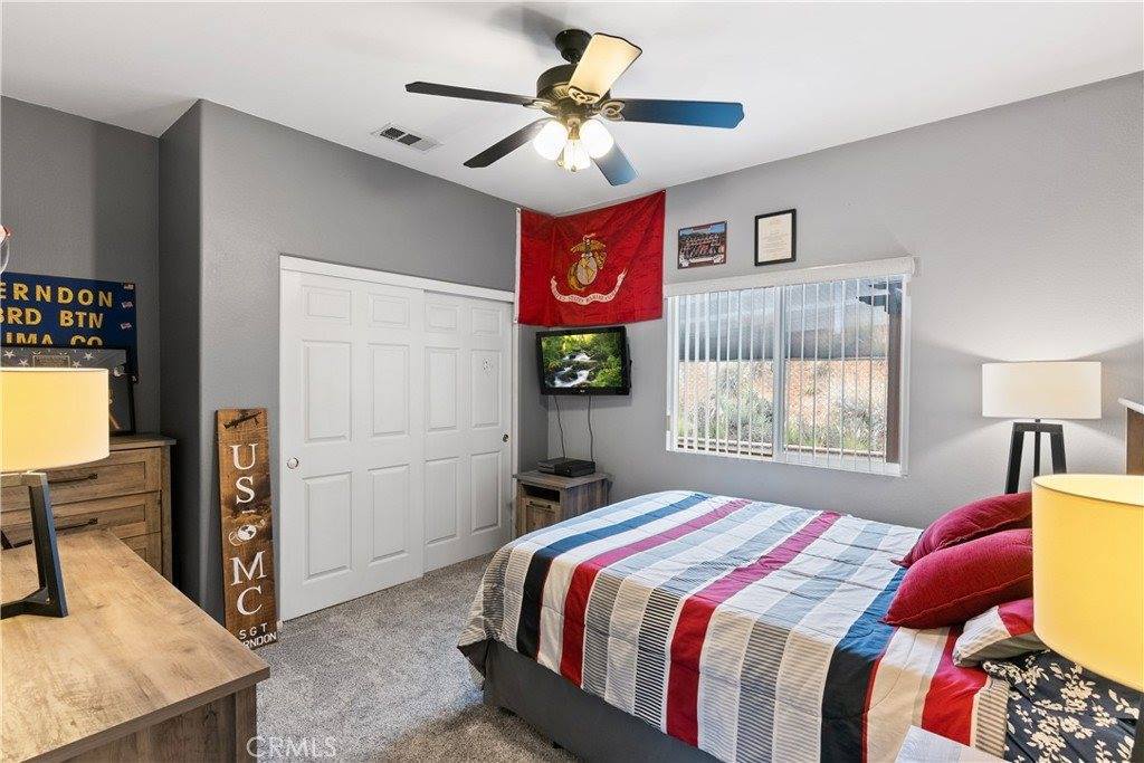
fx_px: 540
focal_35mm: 17
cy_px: 382
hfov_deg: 93.3
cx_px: 572
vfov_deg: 70.5
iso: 100
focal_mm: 17
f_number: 8
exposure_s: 1/5
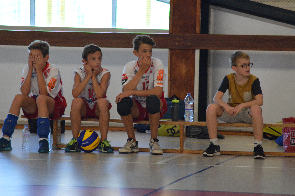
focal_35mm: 248
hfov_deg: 8.3
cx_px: 148
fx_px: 2026
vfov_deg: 5.5
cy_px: 98
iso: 2800
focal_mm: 165
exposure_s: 1/500
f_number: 4.5
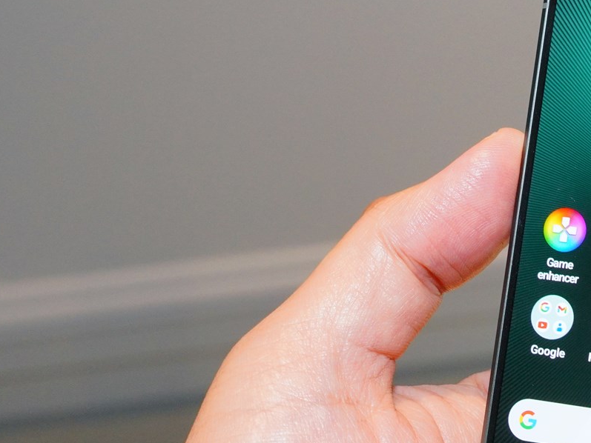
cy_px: 259
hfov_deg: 19.6
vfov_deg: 15.2
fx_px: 1656
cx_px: 609
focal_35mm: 97
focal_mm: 27.9
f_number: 7.1
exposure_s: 1/125
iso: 1250
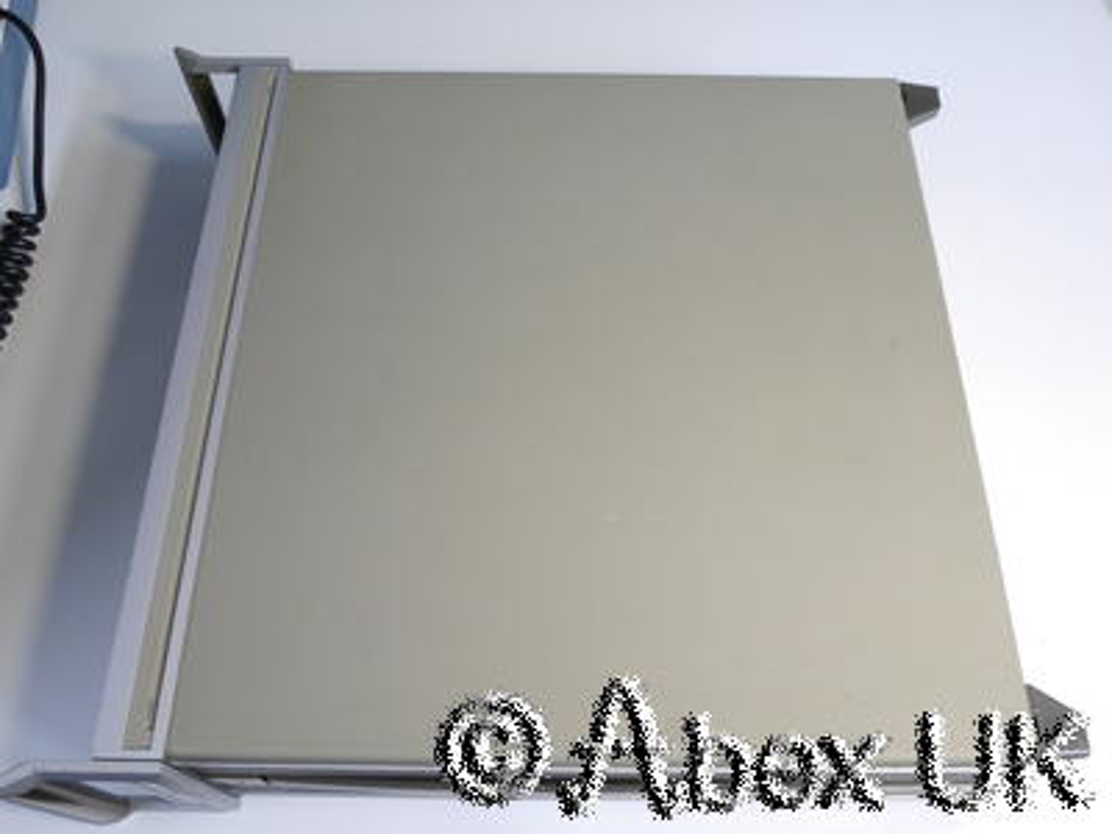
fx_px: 964
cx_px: 556
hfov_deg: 60.0
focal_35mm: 30
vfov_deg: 46.8
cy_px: 417
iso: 400
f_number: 16
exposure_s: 1
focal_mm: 15
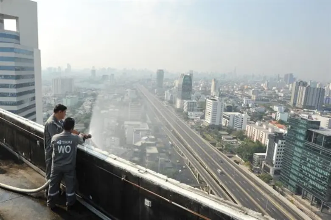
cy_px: 110
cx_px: 166
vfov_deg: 61.9
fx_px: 184
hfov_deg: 84.0
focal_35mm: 20
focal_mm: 20
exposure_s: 1/100
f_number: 16
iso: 200
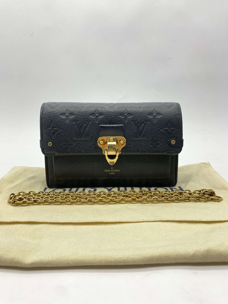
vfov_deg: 67.3
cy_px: 152
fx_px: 228
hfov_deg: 53.1
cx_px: 114
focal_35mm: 26
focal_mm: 4.25
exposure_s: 1/103
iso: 32
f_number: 1.8
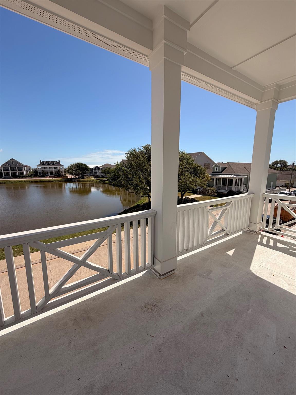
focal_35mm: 14
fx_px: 160
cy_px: 198
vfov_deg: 102.1
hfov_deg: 85.7
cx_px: 148
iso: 20
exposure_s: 1/1259
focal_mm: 2.22
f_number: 2.2
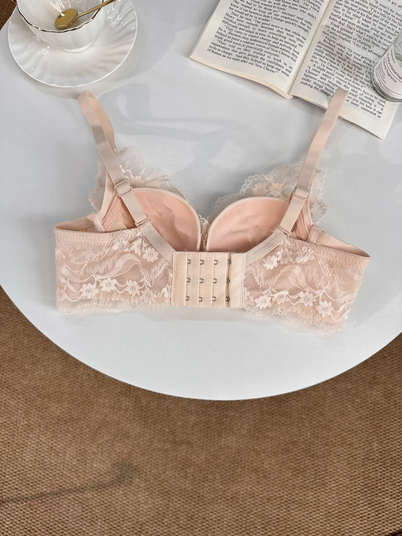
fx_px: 372
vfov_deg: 71.6
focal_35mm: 24
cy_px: 268
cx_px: 201
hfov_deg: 56.8
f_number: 1.78
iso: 80
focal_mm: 6.86
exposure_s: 1/247
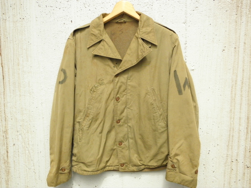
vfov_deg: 35.1
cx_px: 126
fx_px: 297
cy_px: 94
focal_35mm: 41
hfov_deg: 45.8
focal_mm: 7.5
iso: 400
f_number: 3.8
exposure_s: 1/500
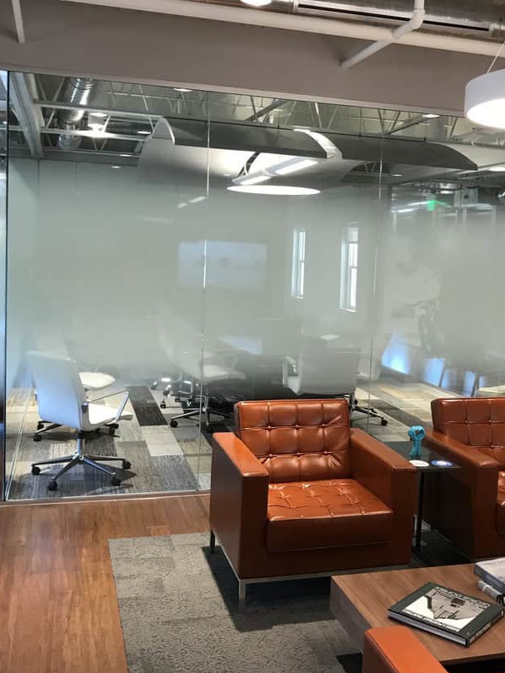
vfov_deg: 47.9
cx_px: 289
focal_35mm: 39
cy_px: 323
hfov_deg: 36.7
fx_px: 759
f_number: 1.8
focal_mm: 4
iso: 40
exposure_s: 1/24
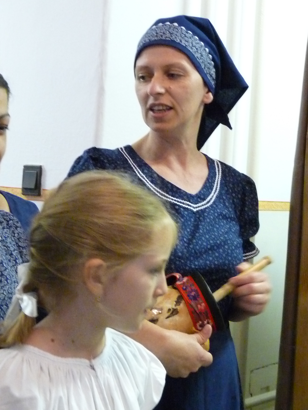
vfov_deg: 29.8
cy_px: 205
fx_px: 771
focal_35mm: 65
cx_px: 154
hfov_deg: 22.6
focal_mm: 6.6
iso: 800
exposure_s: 1/20
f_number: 3
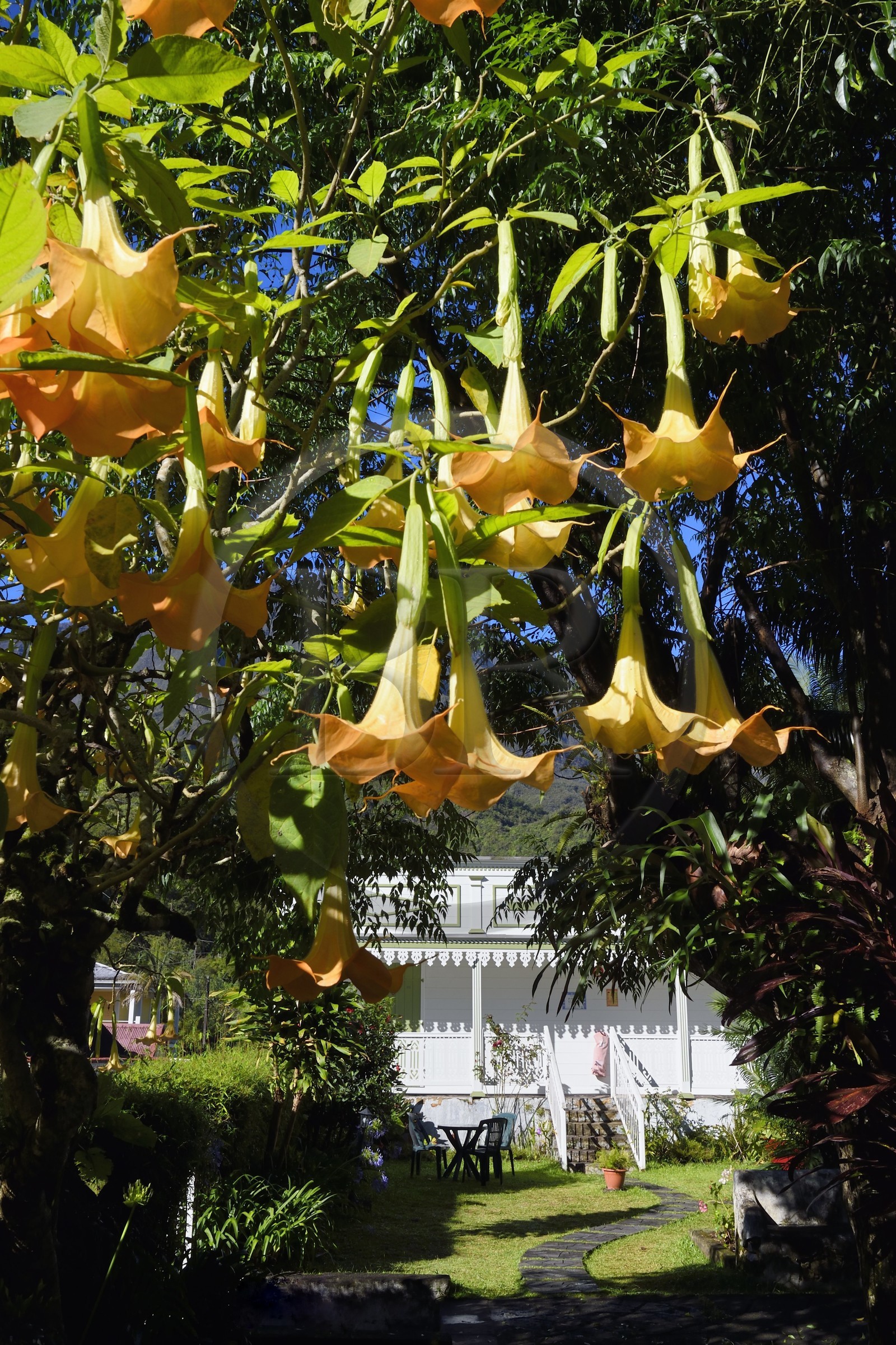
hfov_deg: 43.6
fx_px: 1120
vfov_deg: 61.9
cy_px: 672
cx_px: 448
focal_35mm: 30
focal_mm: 30
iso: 200
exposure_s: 1/160
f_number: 18
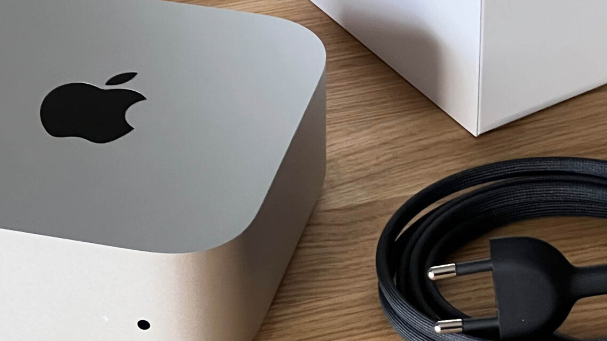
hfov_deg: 11.4
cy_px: 70
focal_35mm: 189
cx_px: 329
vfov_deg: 6.4
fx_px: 3042
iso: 500
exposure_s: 1/60
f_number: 2.8
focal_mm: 9
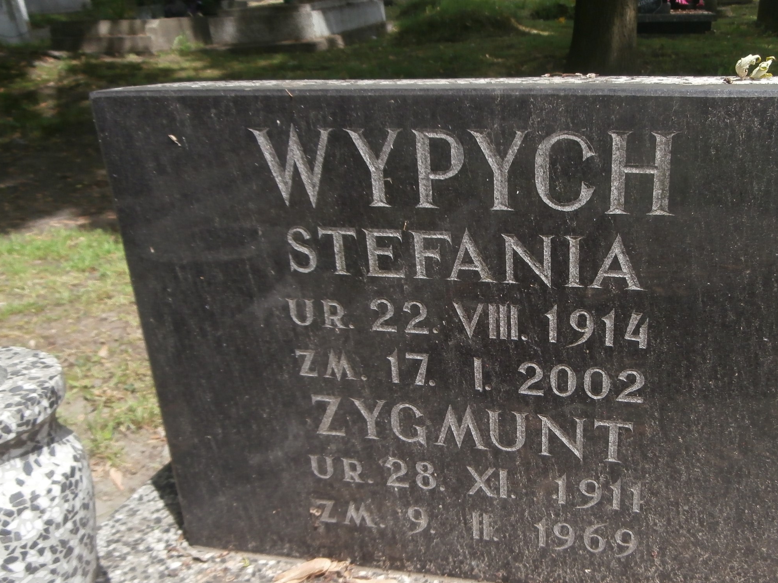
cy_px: 344
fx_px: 809
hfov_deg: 50.8
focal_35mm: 36
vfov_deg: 39.5
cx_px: 493
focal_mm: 4.2
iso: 100
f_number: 3
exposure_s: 1/400
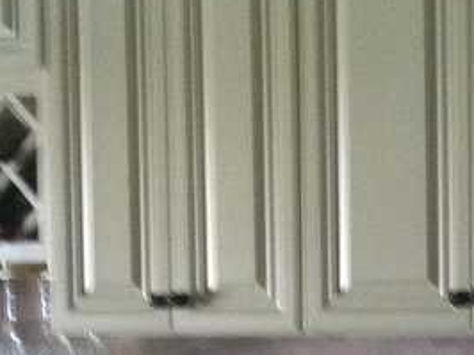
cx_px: 562
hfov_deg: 11.0
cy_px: 442
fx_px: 2408
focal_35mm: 176
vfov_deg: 8.3
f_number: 2.8
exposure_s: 1/15
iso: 160
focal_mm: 3.85
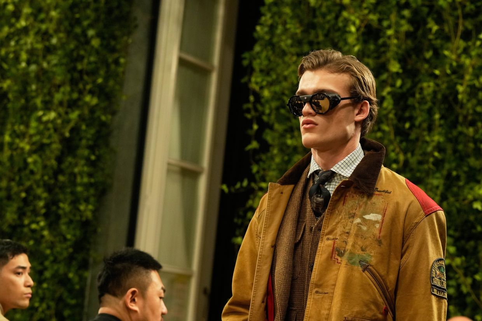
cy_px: 160
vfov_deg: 13.0
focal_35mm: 105
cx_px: 241
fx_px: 1405
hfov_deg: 19.5
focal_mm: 70
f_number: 3.5
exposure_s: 1/640
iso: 2000
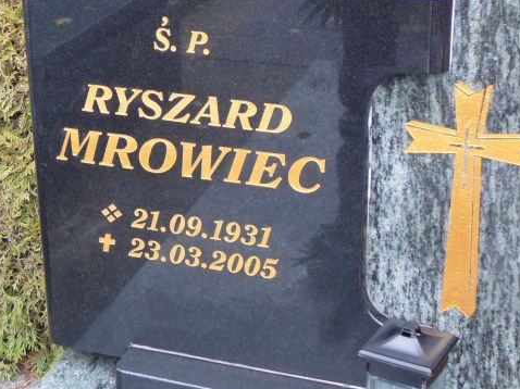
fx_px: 1186
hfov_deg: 24.6
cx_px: 186
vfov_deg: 18.6
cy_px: 154
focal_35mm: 79
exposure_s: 1/50
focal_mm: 8.7
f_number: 3.5
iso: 100
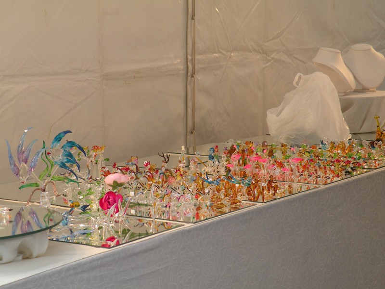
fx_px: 1123
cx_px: 192
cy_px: 144
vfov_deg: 14.6
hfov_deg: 19.4
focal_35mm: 101
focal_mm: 17.9
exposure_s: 1/69
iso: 109
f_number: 4
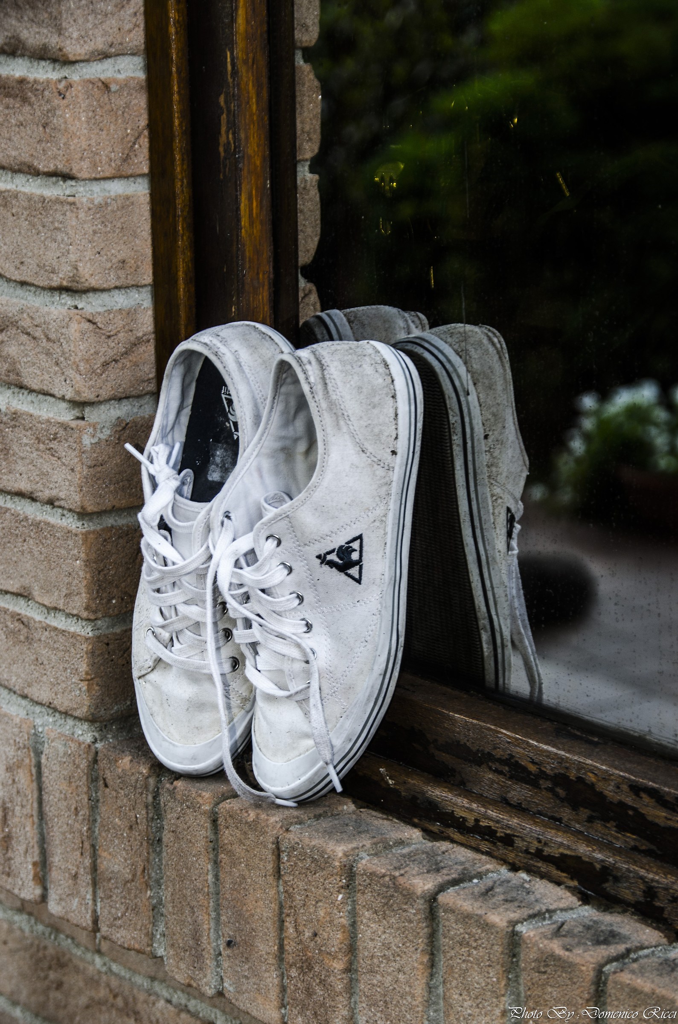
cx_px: 339
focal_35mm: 98
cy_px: 512
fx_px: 2767
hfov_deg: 14.0
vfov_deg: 21.0
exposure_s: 1/10
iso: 400
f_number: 5.6
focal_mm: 65
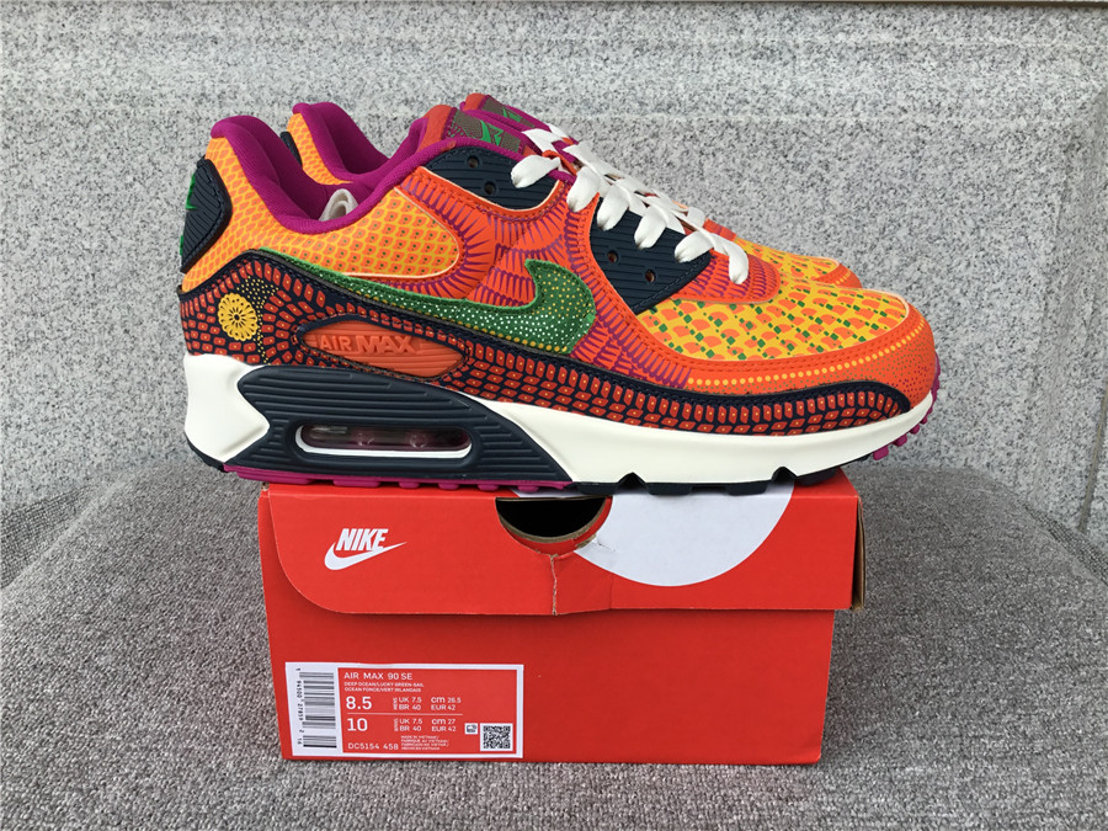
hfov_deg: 58.4
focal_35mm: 31
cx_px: 554
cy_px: 416
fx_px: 992
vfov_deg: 45.4
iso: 25
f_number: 2.4
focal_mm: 3.3
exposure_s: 1/109
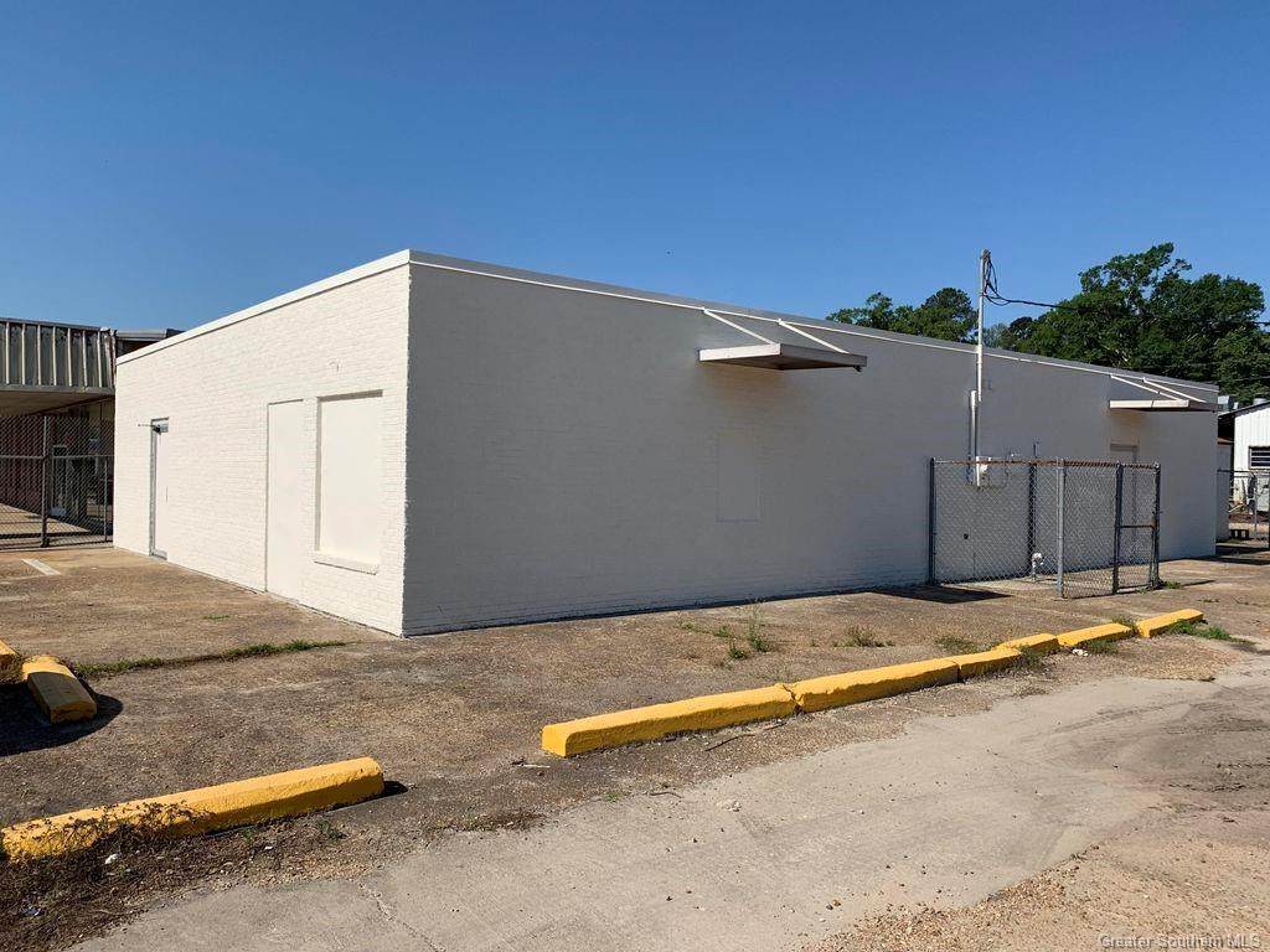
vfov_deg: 53.1
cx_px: 635
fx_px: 954
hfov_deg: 67.3
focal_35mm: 26
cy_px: 476
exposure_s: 1/3401
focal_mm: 4.25
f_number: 1.8
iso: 25
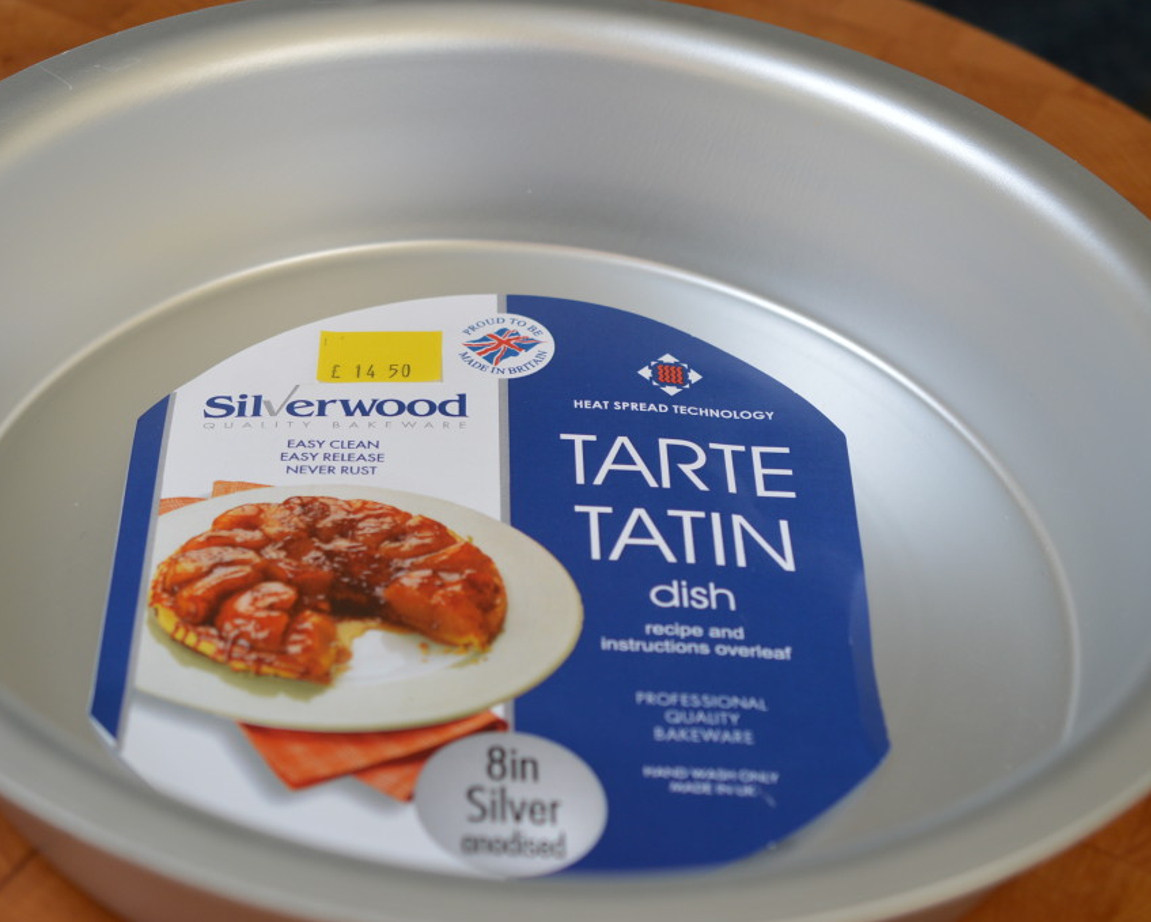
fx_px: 2317
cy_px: 461
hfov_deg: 27.9
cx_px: 488
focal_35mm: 68
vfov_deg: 22.5
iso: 250
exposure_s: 1/125
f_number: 5.6
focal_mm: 40
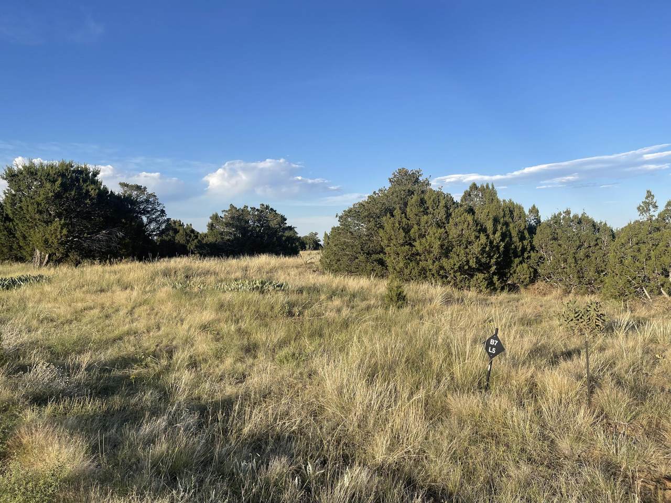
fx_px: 504
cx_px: 336
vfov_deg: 53.1
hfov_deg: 67.3
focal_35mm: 26
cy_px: 252
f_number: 1.6
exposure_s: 1/2488
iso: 32
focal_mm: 5.1
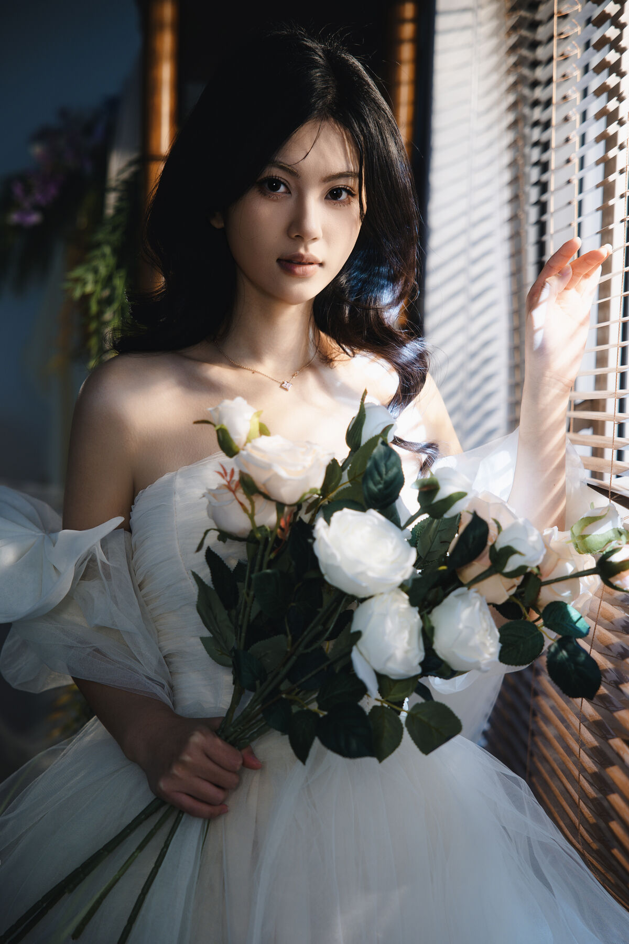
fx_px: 1834
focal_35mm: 70
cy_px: 472
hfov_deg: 19.5
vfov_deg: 28.8
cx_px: 314
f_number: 2.8
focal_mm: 70
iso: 100
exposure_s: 1/125
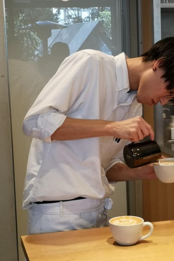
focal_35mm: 77
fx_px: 558
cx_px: 96
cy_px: 131
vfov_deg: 26.3
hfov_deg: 17.7
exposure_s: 1/50
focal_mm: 3.95
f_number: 1.8
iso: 80
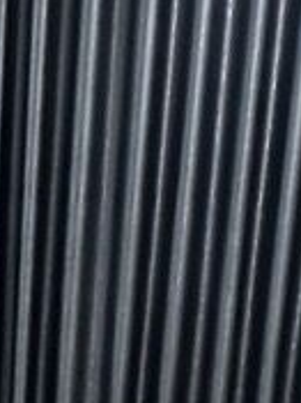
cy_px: 461
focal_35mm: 82
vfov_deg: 22.3
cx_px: -108
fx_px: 952
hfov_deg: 16.8
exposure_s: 1/50
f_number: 2.2
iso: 800
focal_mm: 2.22
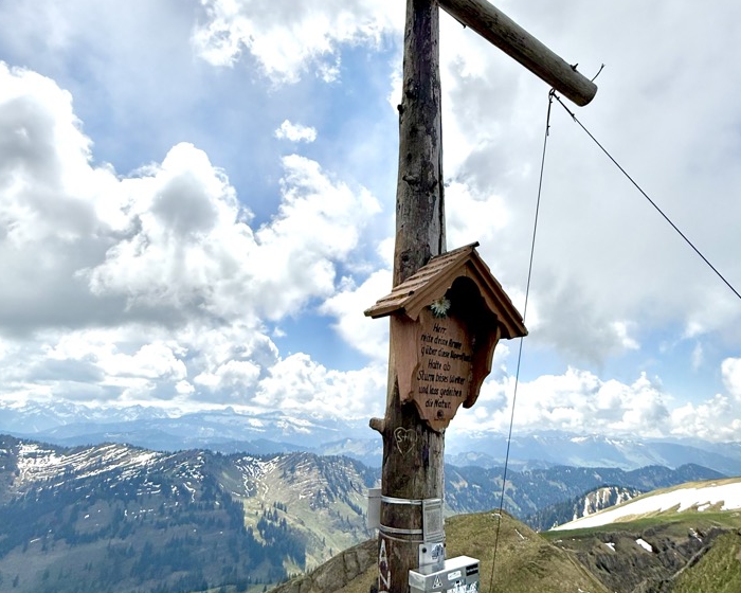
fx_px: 439
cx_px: 393
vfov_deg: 67.5
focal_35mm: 20
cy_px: 242
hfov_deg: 80.3
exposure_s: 1/6173
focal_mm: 2.22
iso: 40
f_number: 2.2
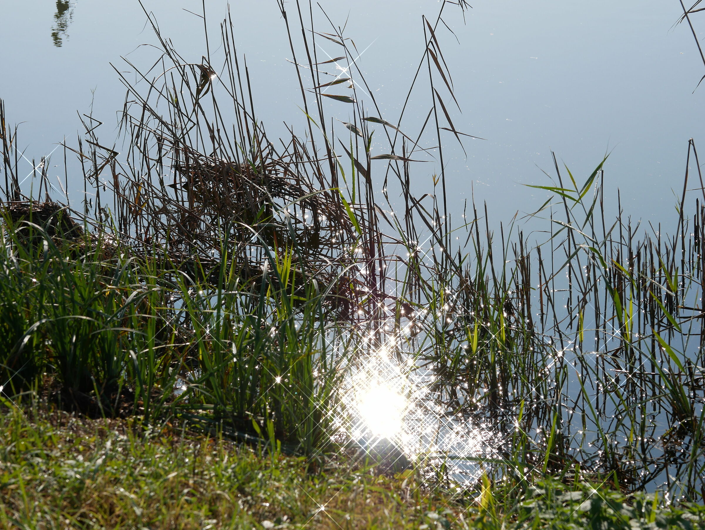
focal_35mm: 120
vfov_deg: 12.4
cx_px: 352
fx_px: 2445
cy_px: 265
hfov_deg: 16.4
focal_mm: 60
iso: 200
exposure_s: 1/1000
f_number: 6.3
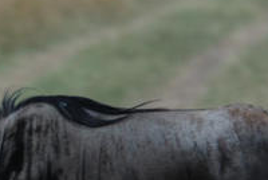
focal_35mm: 1574
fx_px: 11735
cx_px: -31
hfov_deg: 1.3
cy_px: 101
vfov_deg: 0.9
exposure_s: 1/125
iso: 100
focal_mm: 300
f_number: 5.3
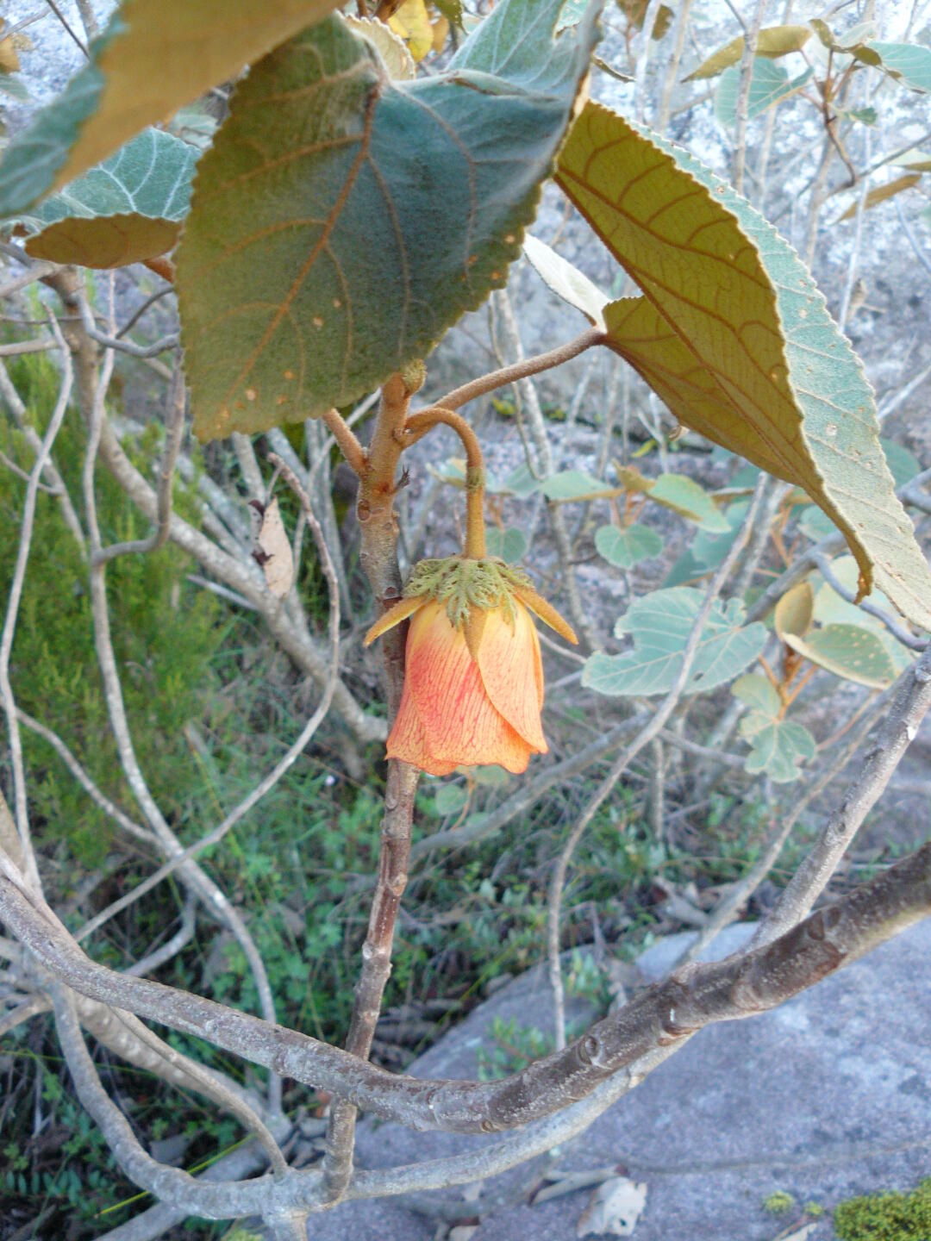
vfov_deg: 51.4
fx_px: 1291
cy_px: 620
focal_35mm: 36
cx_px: 466
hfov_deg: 39.7
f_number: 2.8
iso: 200
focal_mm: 6
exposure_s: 1/40
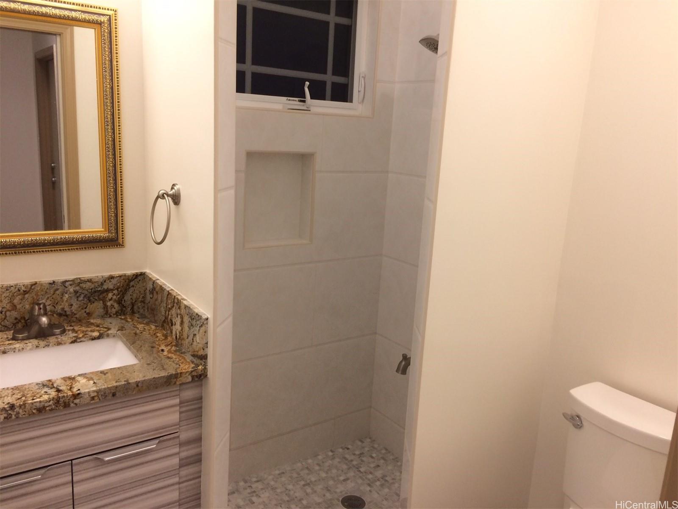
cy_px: 254
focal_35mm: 29
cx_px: 339
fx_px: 568
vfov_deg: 48.2
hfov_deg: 61.7
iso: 40
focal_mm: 4.15
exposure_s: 1/40
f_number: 2.2
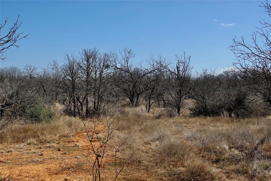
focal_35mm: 43
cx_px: 136
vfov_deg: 31.2
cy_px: 90
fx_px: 324
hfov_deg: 45.4
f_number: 4
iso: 100
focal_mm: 15.73
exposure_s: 1/800
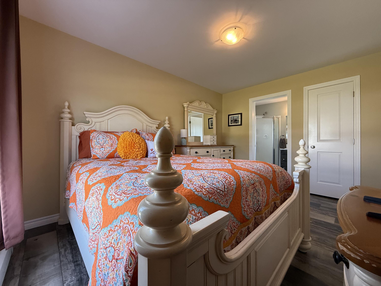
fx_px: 154
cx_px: 190
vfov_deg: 85.7
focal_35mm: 14
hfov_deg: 102.1
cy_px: 143
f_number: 2.2
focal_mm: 2.22
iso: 200
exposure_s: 1/120
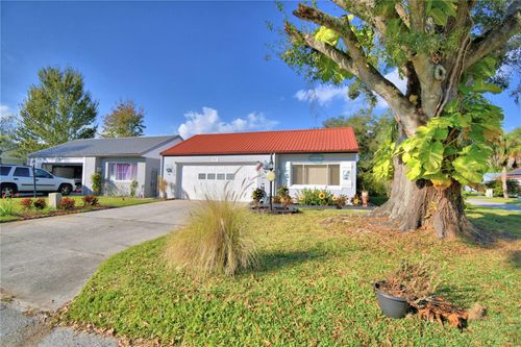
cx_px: 260
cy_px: 174
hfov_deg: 100.4
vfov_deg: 77.3
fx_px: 217
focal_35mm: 15
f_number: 4.5
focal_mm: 10
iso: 100
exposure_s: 1/1600
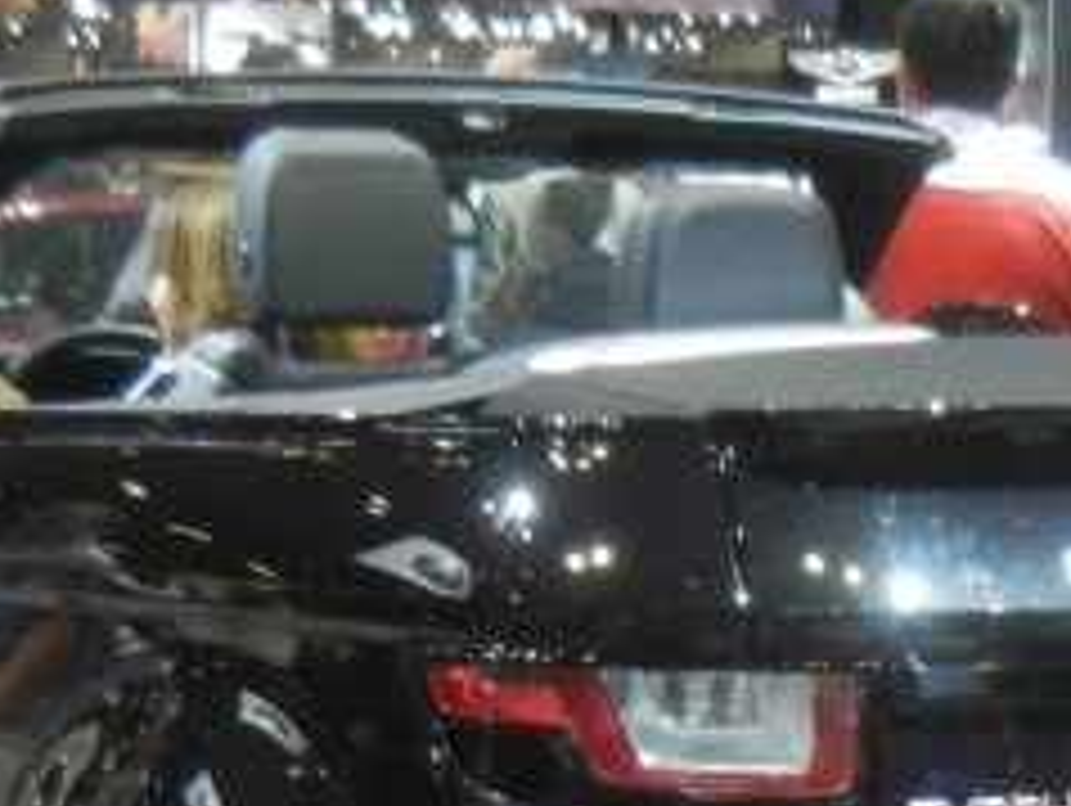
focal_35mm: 146
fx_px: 4522
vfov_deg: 10.1
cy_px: 806
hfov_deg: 13.4
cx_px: 860
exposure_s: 1/58.8
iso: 640
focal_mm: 6.2
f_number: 3.6
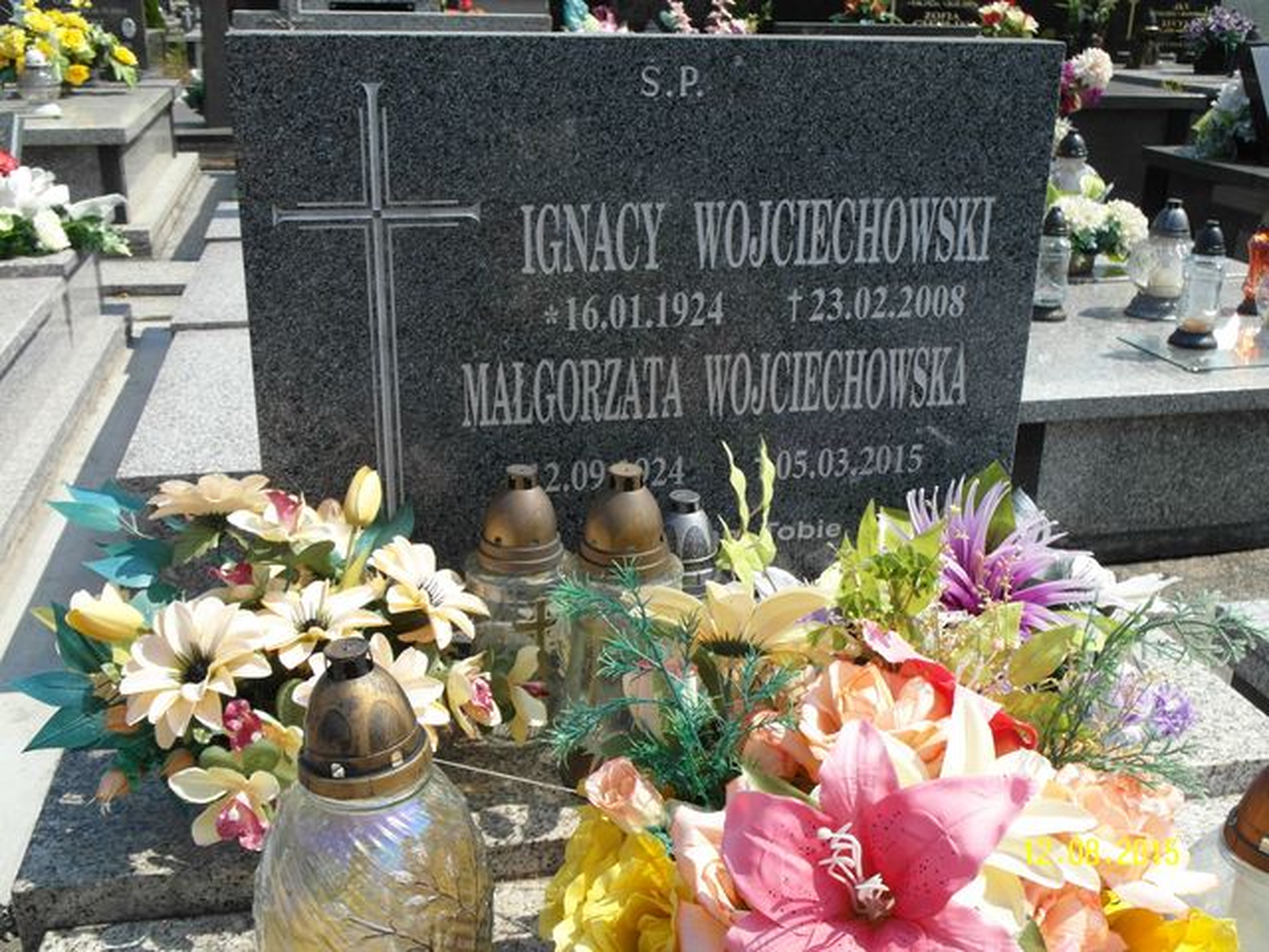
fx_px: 1320
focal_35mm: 36
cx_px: 634
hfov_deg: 51.4
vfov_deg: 39.7
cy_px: 476
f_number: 4.7
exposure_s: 1/350
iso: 80
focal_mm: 7.8
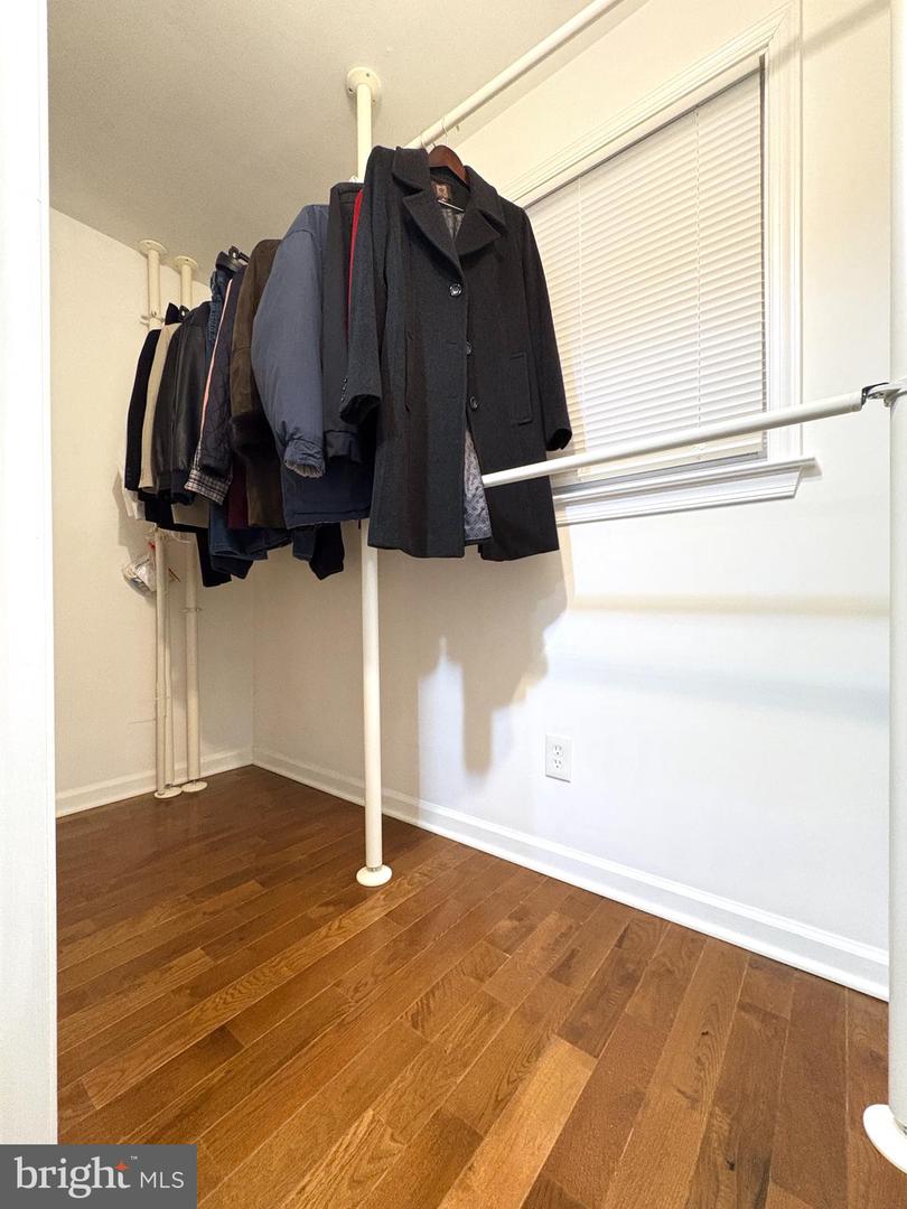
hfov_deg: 85.7
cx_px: 454
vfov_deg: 102.1
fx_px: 489
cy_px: 604
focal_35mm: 14
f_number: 2.2
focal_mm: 2.22
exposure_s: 1/40
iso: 640
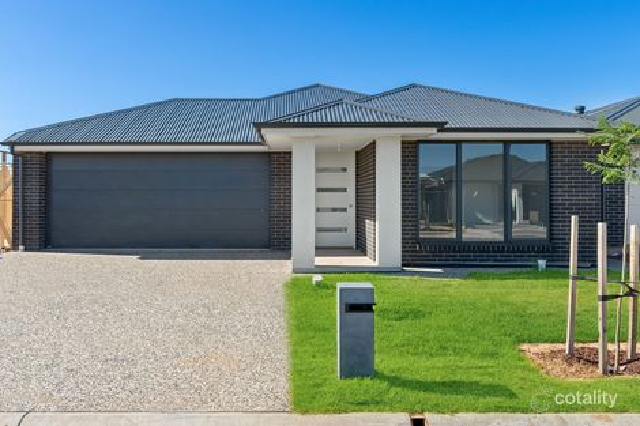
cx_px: 320
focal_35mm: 22
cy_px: 213
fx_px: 391
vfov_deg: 57.2
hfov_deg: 78.6
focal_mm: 22
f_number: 8
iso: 400
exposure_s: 1/200
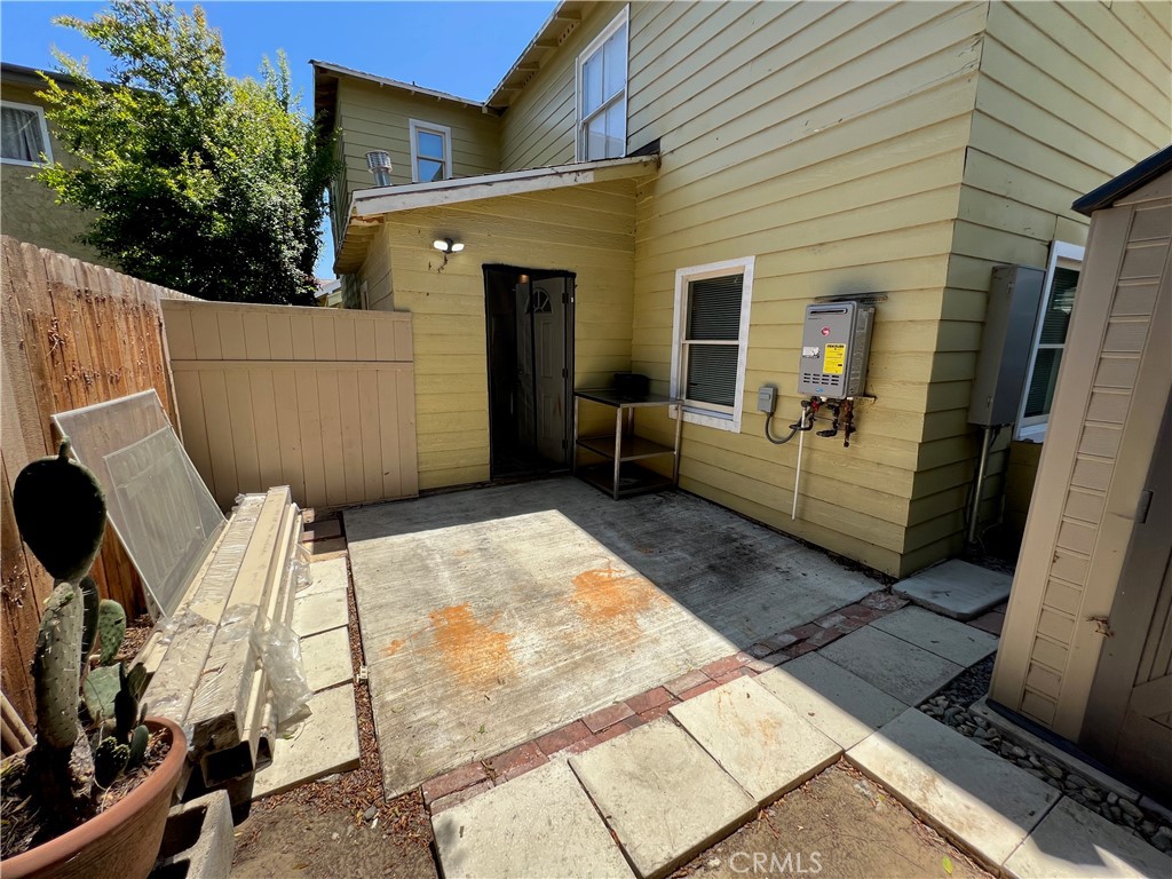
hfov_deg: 106.2
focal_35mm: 13
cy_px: 440
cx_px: 586
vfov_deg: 89.9
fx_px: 440
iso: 32
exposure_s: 1/602
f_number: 1.8
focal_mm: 1.57
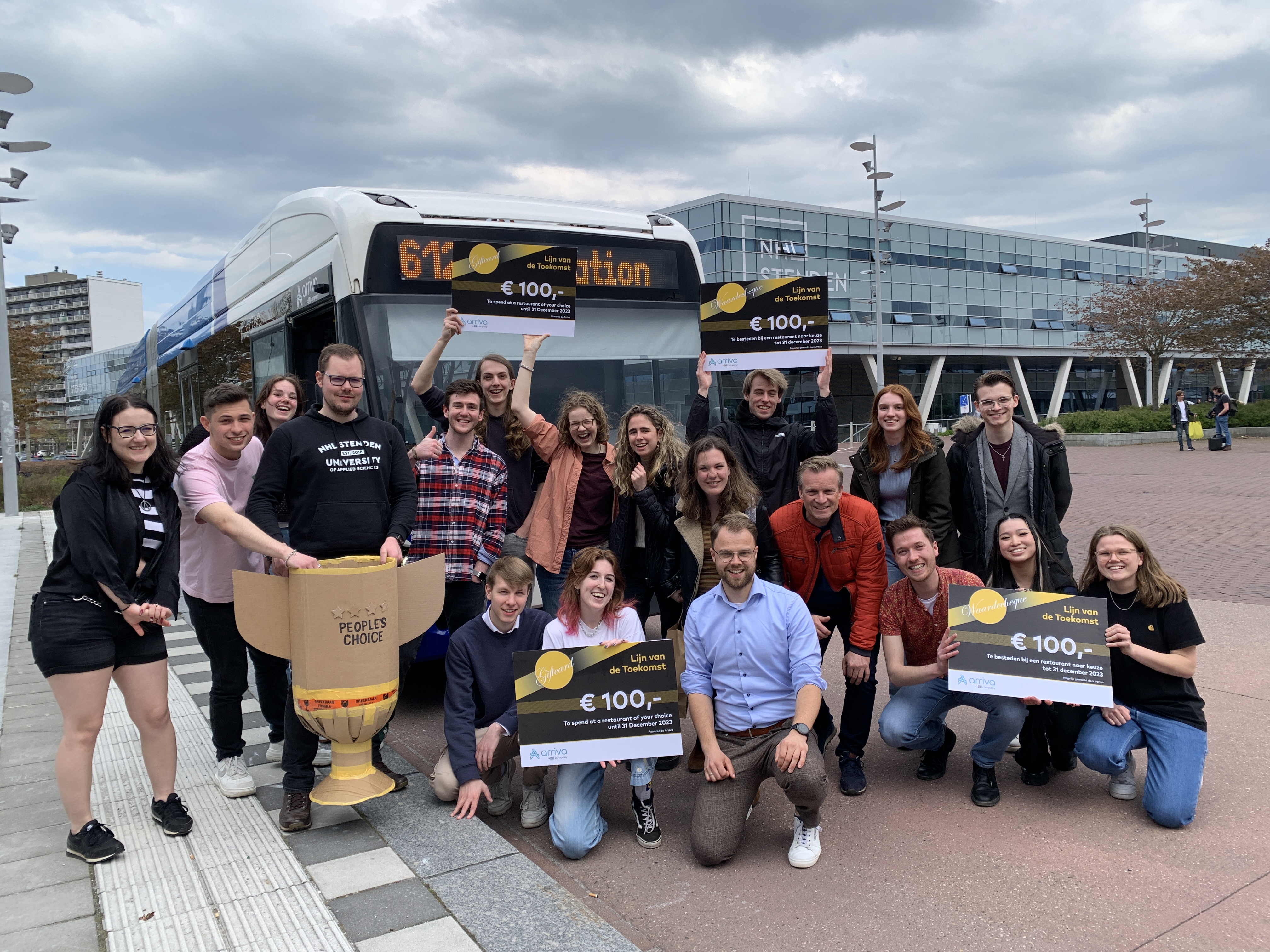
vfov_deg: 53.1
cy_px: 476
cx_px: 635
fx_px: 954
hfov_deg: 67.3
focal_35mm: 26
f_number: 1.8
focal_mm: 4.25
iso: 25
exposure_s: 1/1043
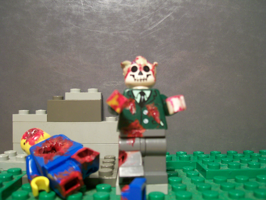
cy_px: 100
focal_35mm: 35
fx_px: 269
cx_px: 133
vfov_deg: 40.7
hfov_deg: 52.6
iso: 160
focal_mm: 5.8
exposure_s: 1/13.9
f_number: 2.8
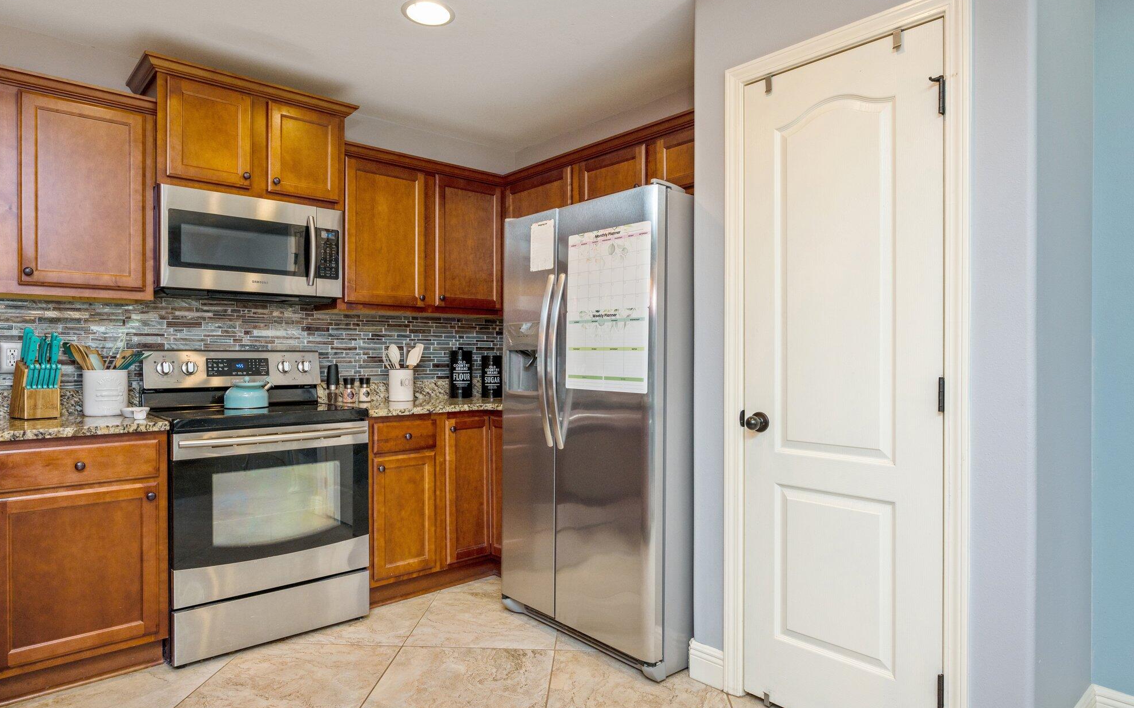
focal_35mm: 21
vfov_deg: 57.3
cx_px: 559
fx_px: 649
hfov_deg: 82.3
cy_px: 362
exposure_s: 1/30
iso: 320
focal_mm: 20
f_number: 9
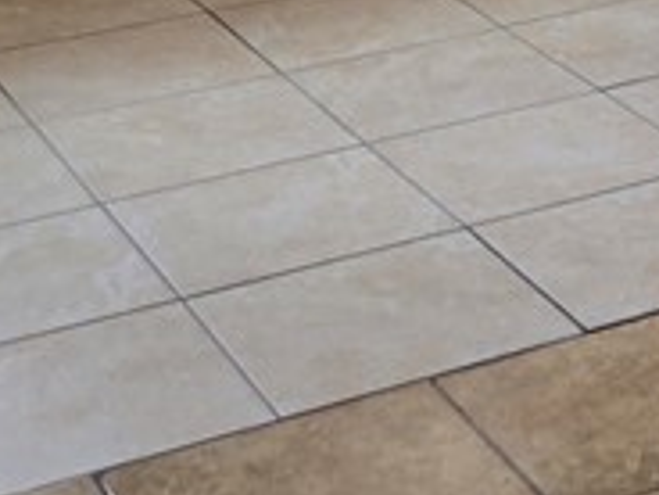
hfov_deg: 14.5
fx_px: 2437
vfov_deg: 10.5
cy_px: -531
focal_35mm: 128
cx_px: 935
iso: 100
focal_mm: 5.4
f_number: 1.8
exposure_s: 1/120
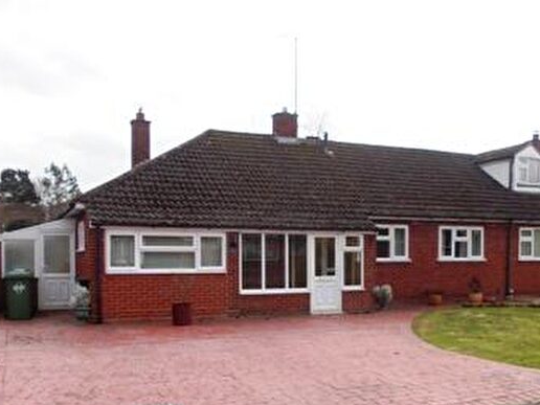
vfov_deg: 37.3
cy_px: 274
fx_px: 593
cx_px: 319
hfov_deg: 48.7
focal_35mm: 38
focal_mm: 4
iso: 80
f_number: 5.4
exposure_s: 1/160
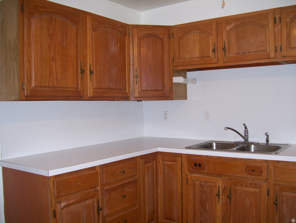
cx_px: 148
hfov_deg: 51.3
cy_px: 112
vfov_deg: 39.7
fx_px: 308
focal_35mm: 36
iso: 100
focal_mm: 6
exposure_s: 1/60
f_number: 2.7
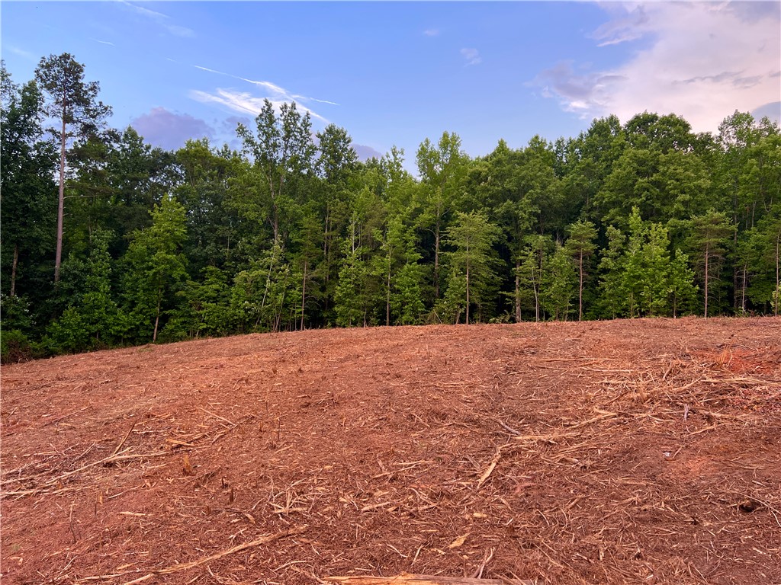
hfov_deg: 67.3
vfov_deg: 53.1
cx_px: 390
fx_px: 587
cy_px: 292
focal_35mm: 26
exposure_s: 1/121
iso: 40
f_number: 1.5
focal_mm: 5.7
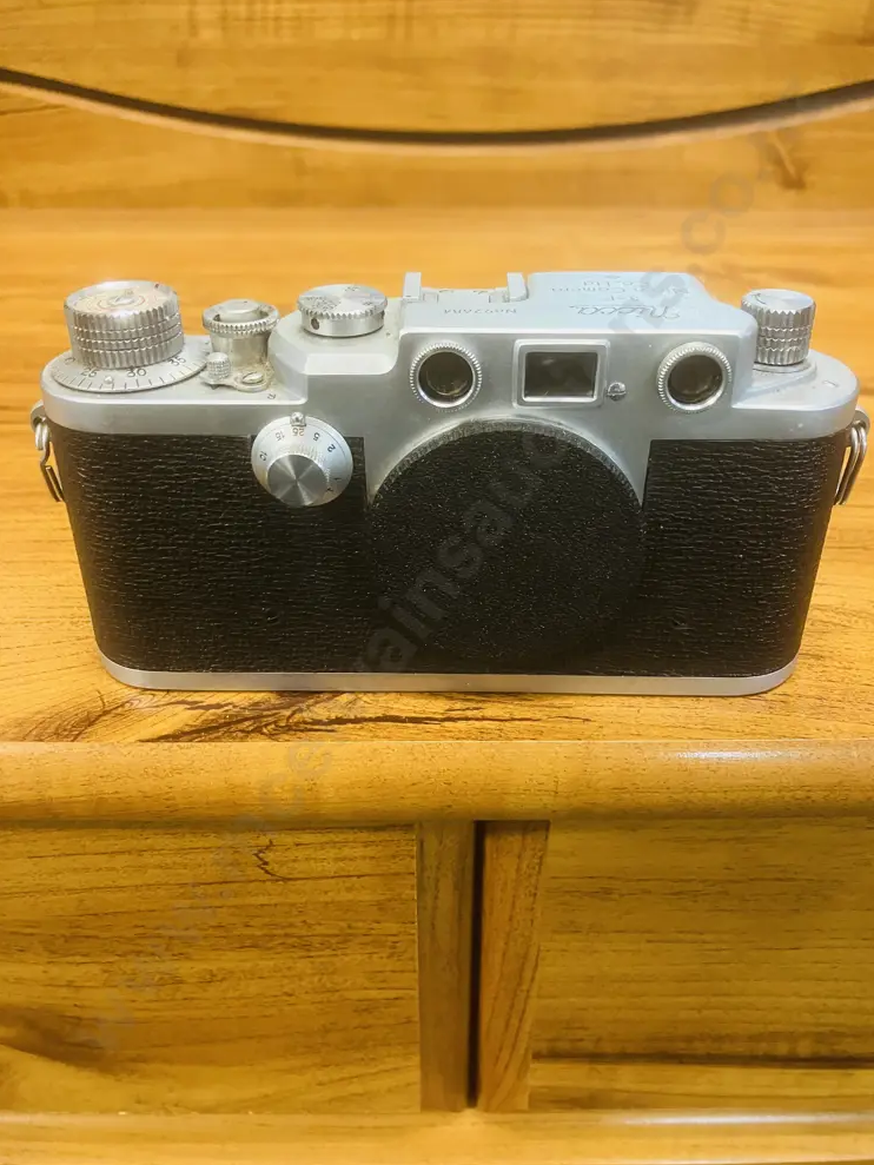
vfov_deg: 61.6
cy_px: 569
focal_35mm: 29
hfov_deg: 48.2
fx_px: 976
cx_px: 450
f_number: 1.8
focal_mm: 3.99
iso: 250
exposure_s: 1/33
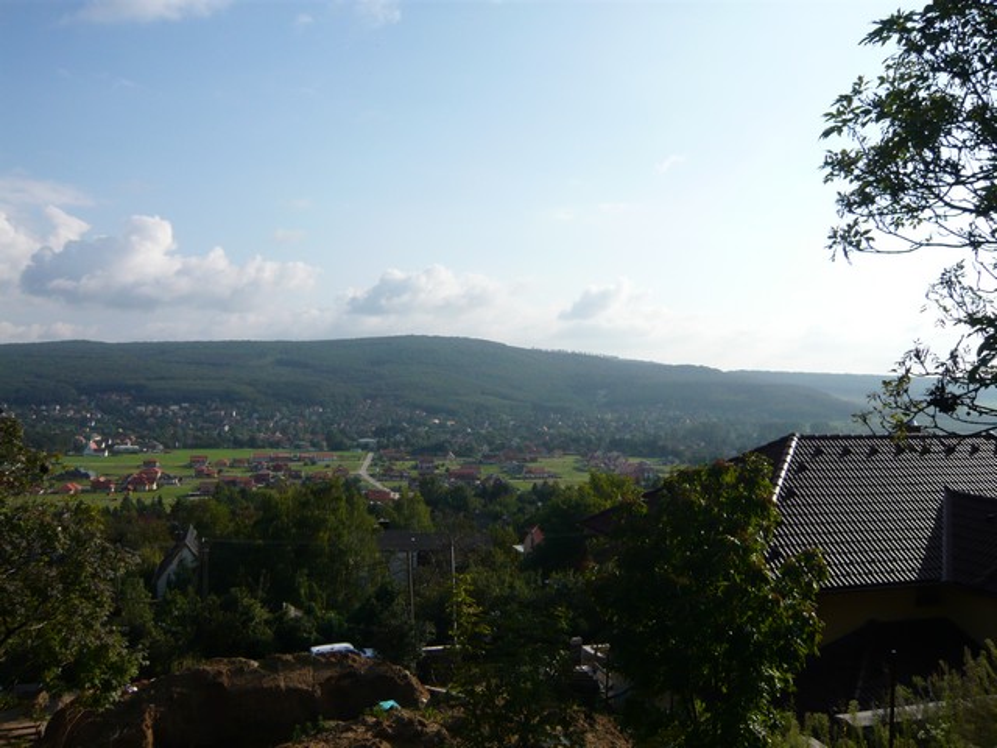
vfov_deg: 49.7
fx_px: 806
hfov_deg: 63.4
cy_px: 374
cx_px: 498
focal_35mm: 28
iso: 100
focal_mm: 4.6
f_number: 8
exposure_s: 1/250
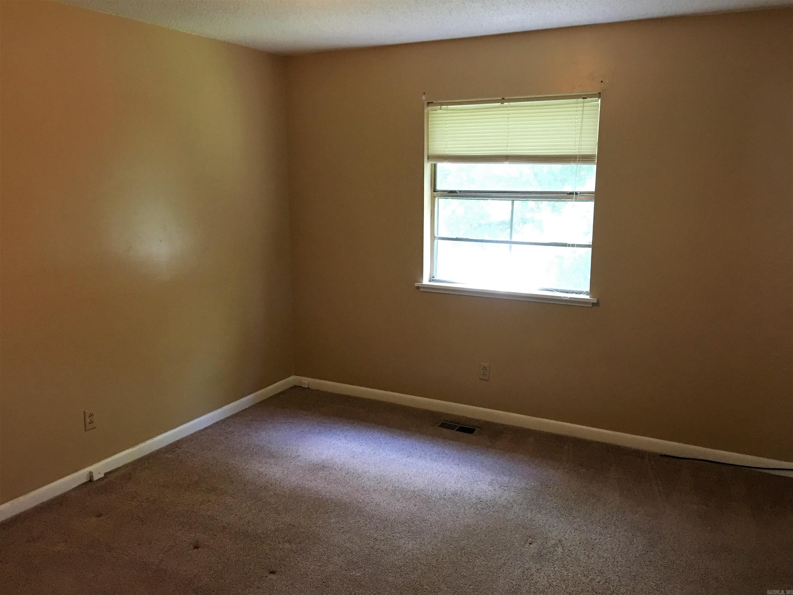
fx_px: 664
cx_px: 396
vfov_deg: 48.2
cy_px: 298
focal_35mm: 29
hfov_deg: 61.7
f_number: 2.2
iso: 100
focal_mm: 4.15
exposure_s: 1/15
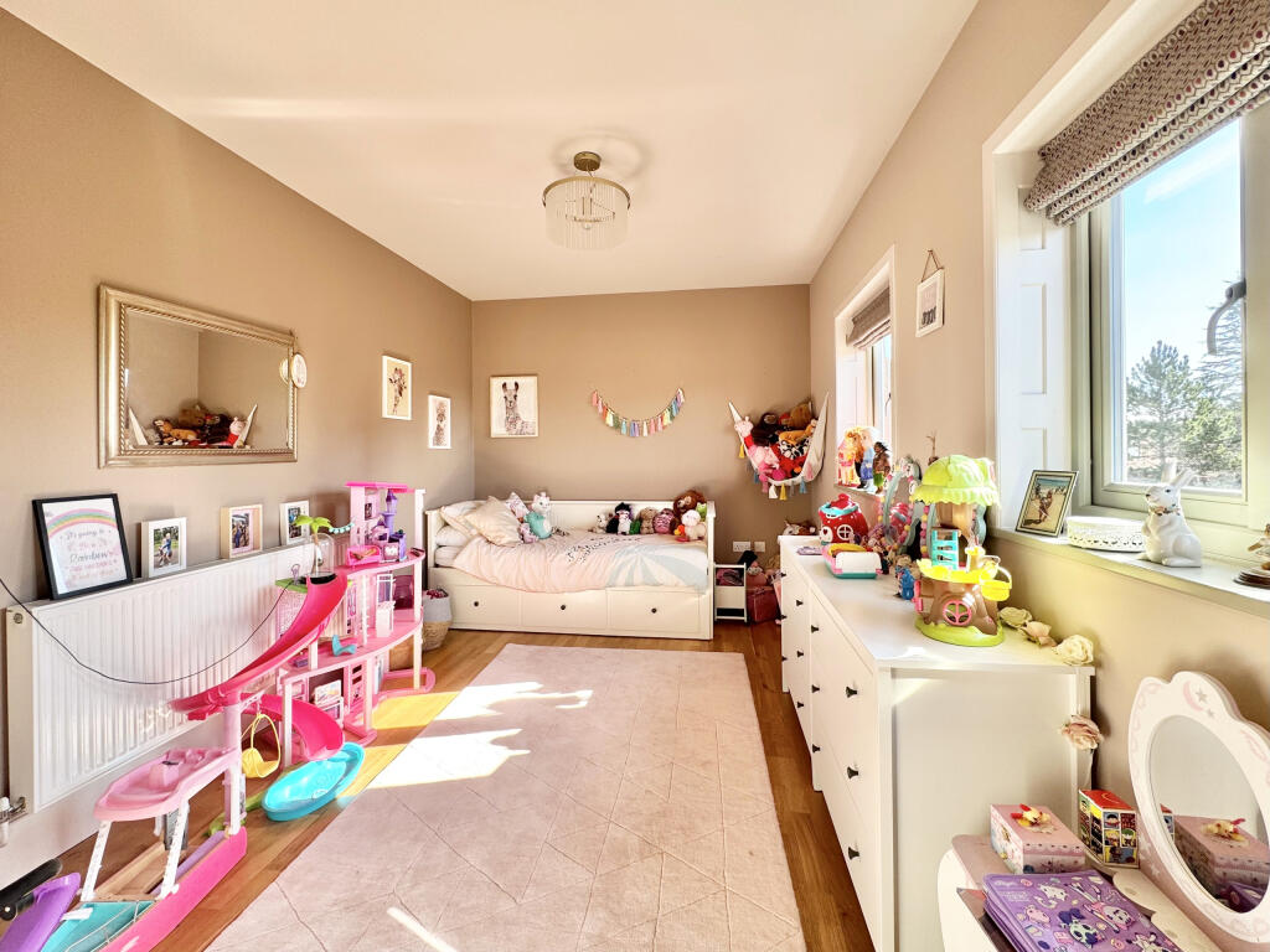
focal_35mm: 14
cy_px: 476
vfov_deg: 85.7
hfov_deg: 102.1
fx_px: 514
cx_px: 635
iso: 50
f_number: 2.2
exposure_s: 1/99
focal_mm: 2.22
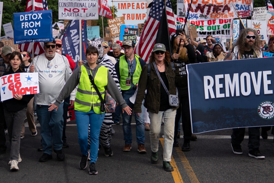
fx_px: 563
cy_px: -6
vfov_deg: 17.9
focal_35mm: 74
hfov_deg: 27.0
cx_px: 74
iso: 100
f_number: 2.8
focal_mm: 30
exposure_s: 1/1600
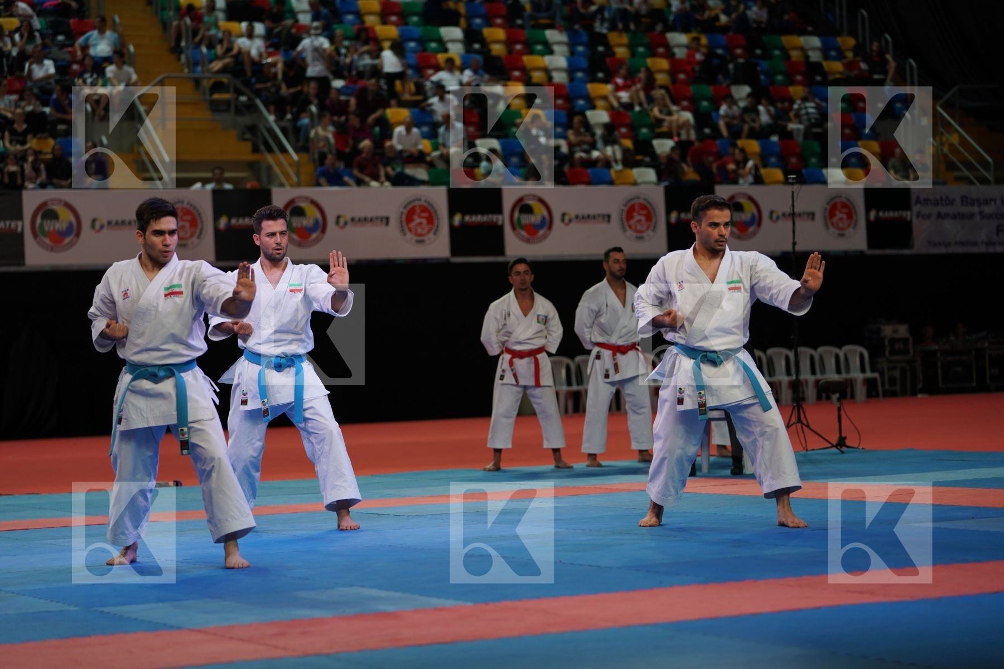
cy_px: 334
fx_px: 2593
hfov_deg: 21.9
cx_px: 502
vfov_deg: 14.7
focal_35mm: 93
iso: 640
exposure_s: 1/1000
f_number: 2.8
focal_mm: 93
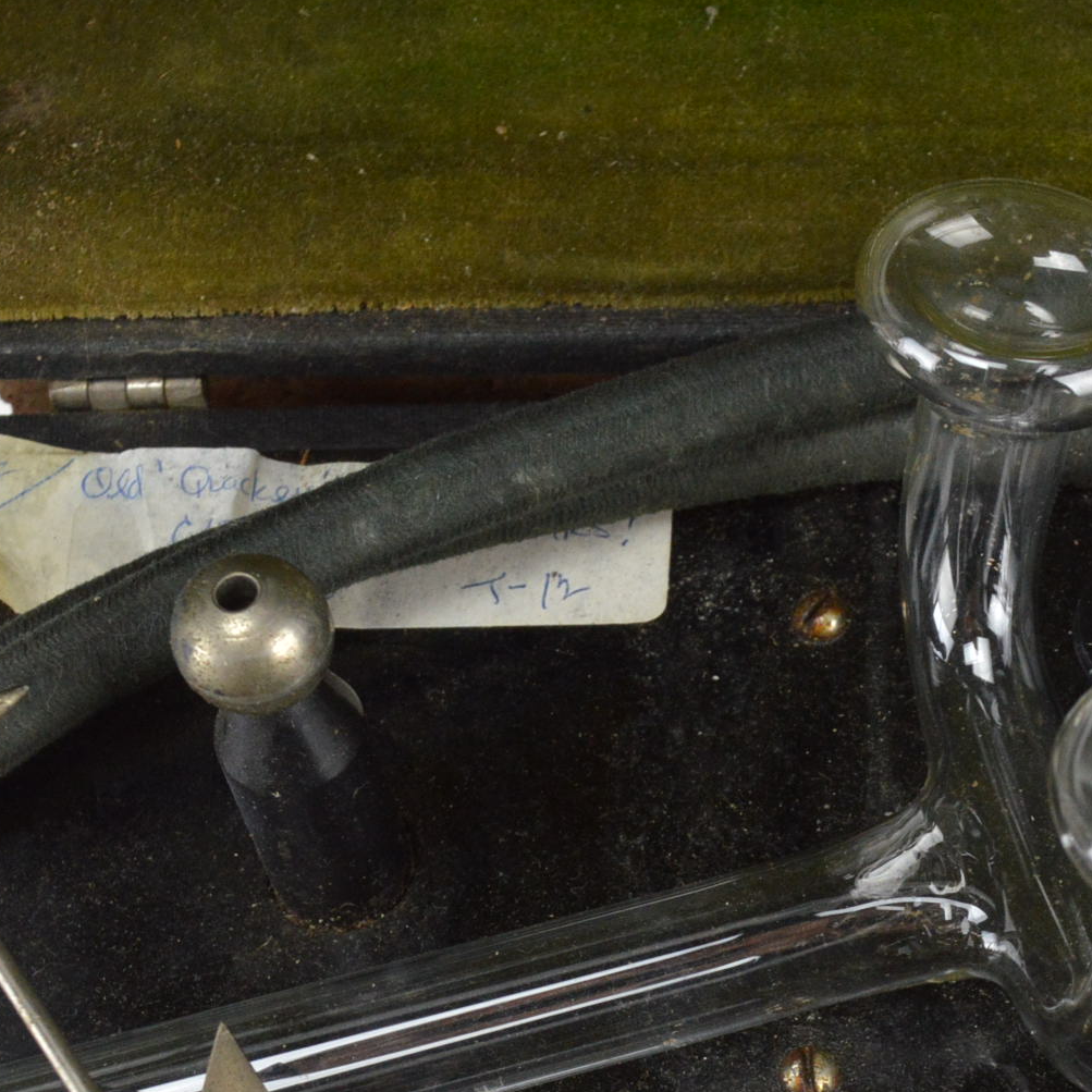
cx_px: 924
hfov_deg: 20.3
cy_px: 990
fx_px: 2998
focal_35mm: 84
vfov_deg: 20.2
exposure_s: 1/80
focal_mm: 22
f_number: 6.3
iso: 800
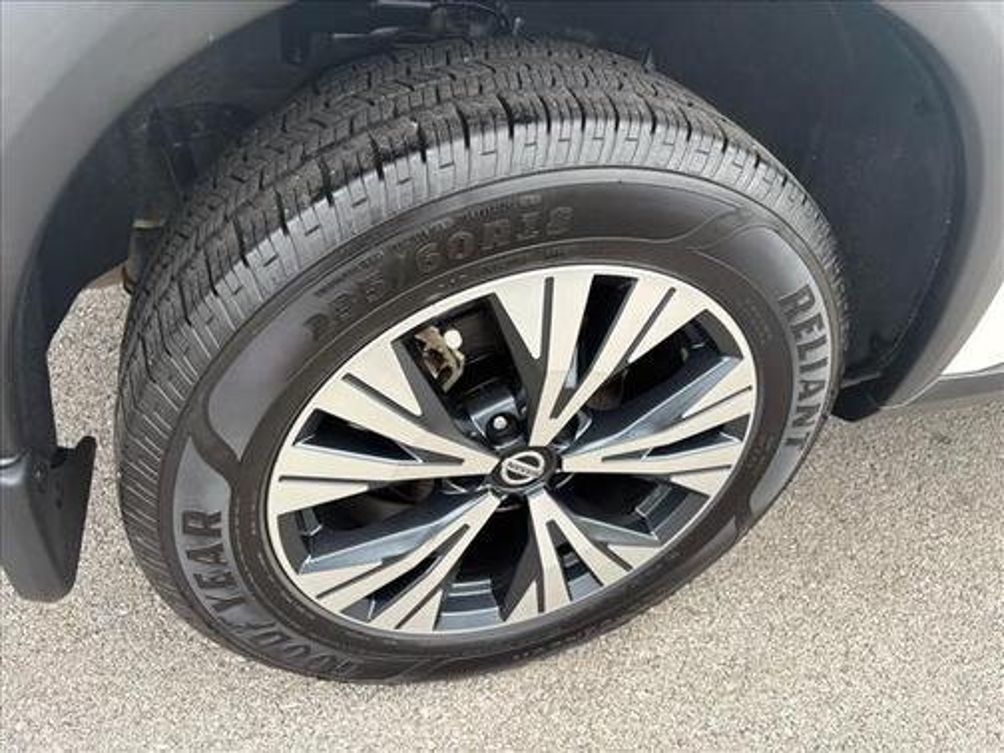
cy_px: 376
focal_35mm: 26
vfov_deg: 53.1
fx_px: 754
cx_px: 502
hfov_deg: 67.3
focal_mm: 5.96
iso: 50
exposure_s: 1/314
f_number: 1.6
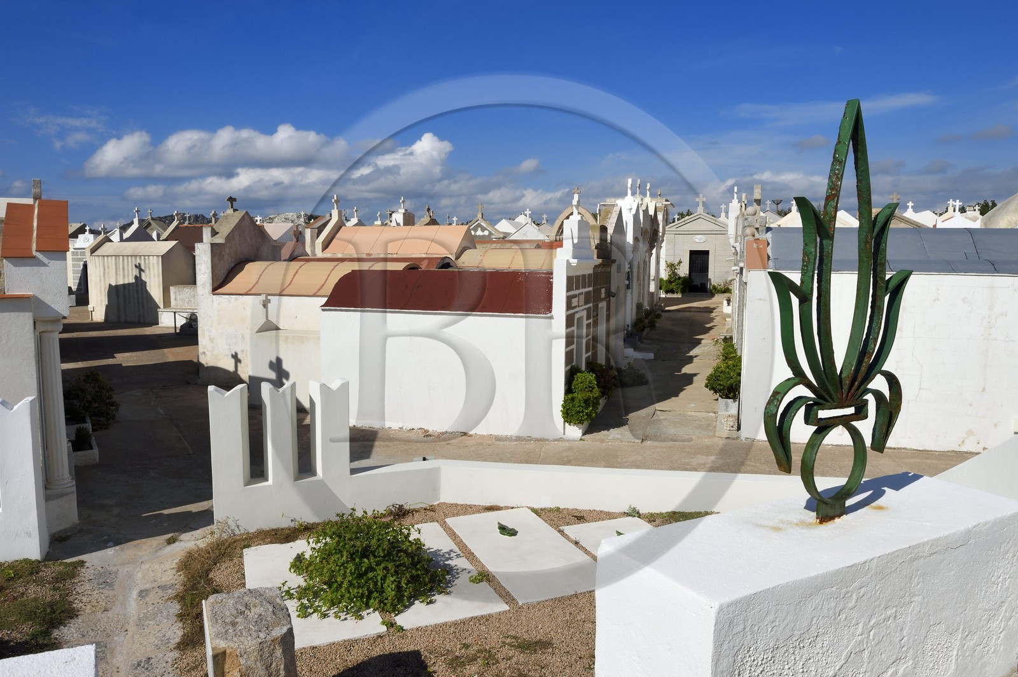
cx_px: 509
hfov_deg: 69.4
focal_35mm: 26
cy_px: 338
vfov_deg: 49.5
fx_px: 735
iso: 200
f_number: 18
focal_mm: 26
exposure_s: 1/320
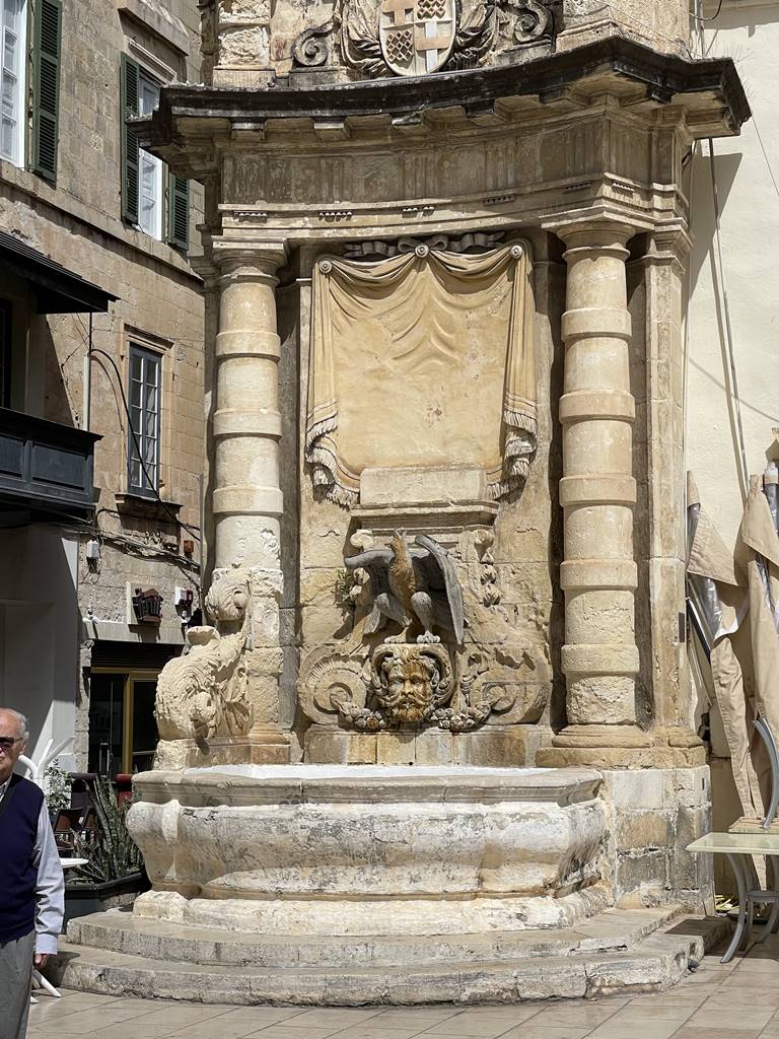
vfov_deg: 30.3
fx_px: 1920
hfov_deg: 22.9
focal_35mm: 64
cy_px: 520
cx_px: 390
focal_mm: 7.5
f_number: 2.2
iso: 20
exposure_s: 1/2481
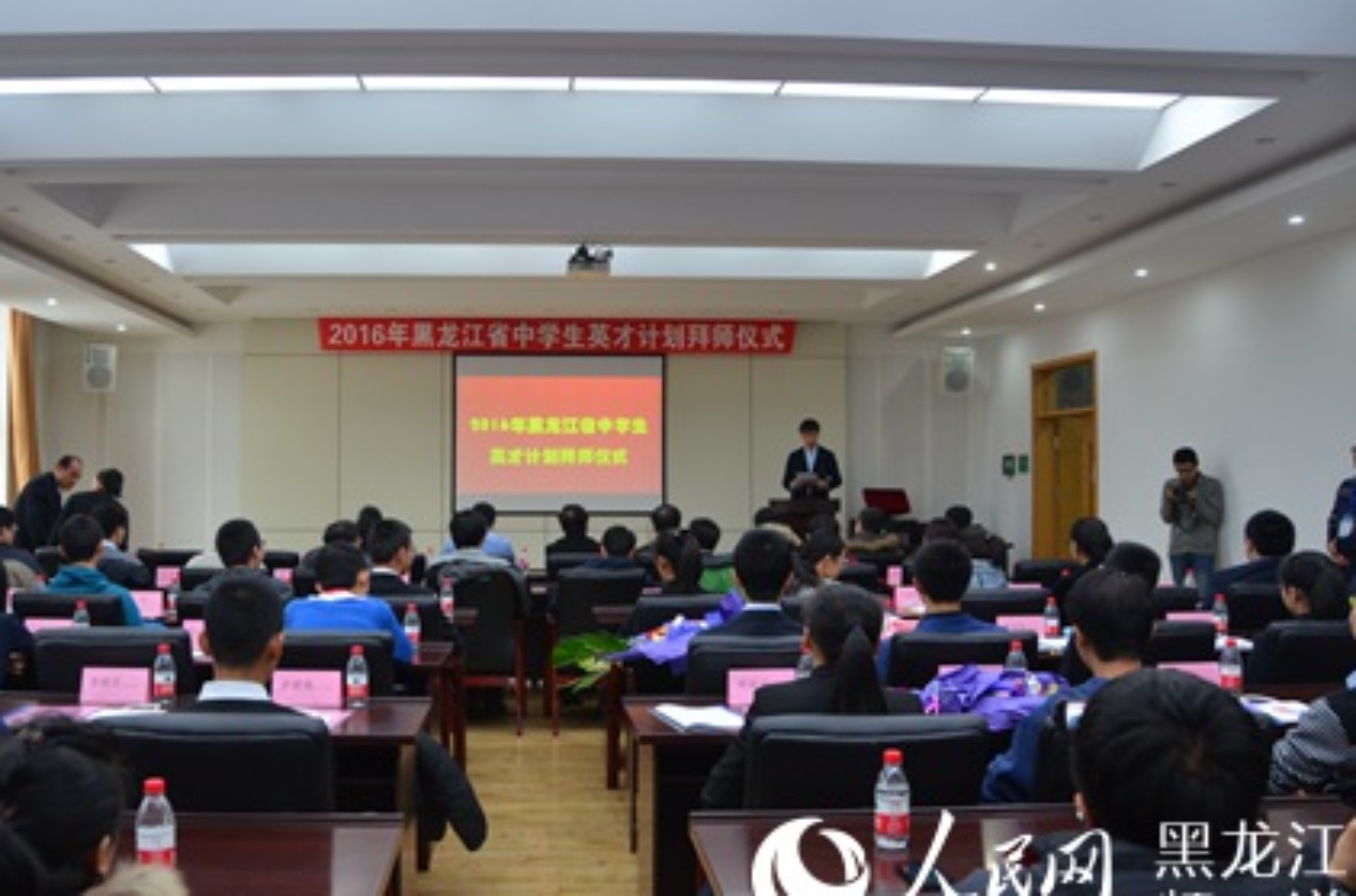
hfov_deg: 58.5
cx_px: 566
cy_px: 451
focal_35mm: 32
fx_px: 1202
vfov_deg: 40.9
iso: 1000
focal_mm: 18
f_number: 4
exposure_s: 1/60
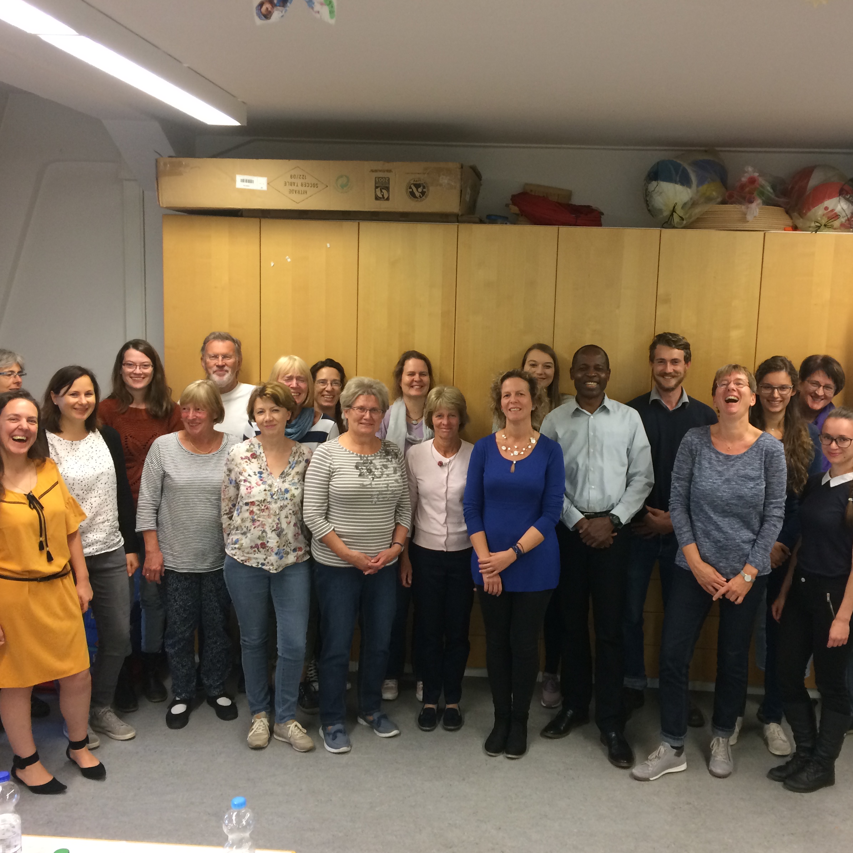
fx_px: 976
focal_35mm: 35
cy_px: 430
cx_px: 485
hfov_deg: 47.1
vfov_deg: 47.2
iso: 160
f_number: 2.2
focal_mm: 4.15
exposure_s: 1/33
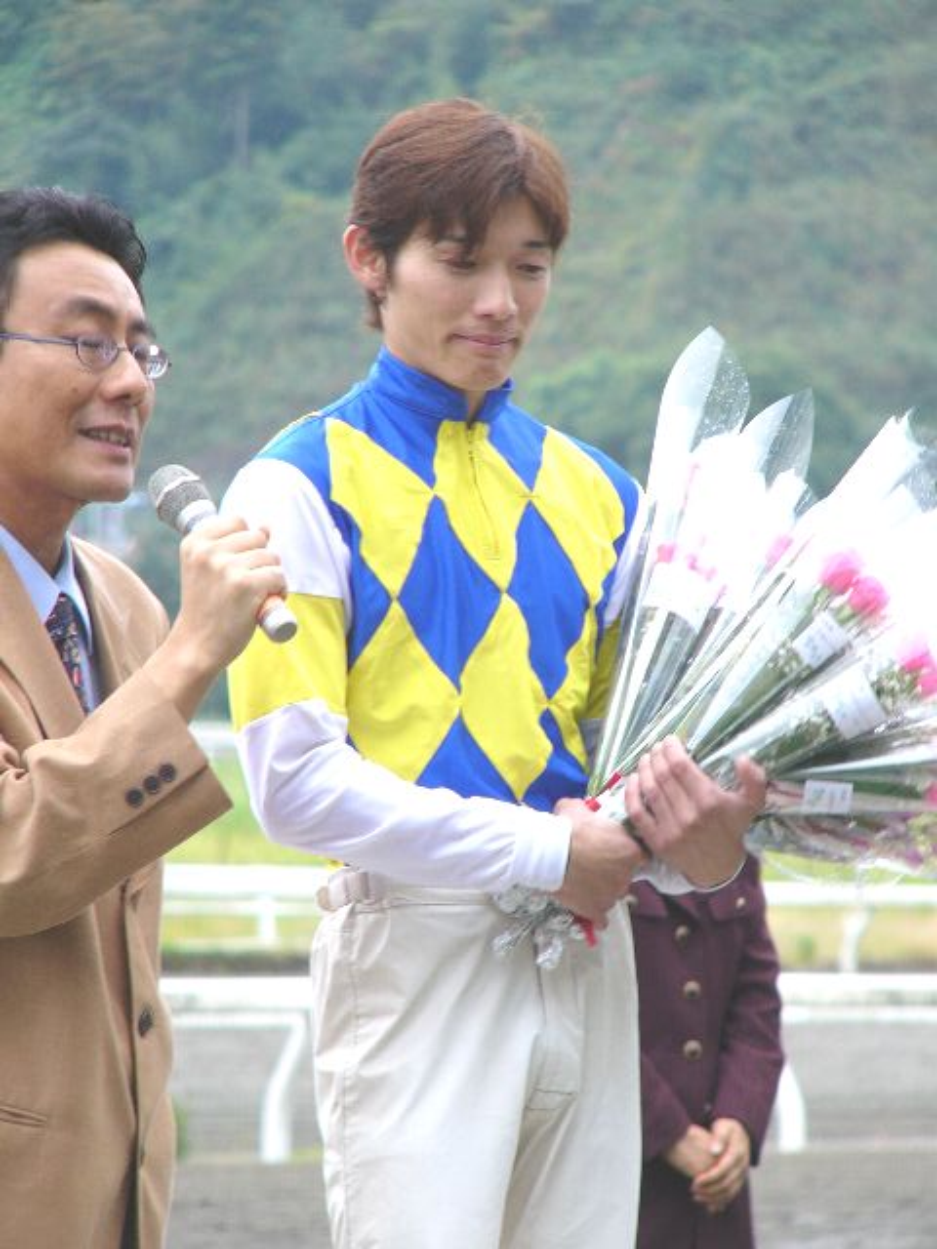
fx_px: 10286
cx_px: 468
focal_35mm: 285
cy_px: 624
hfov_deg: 5.2
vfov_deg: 7.0
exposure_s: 1/60
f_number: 2.8
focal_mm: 47.5
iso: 50
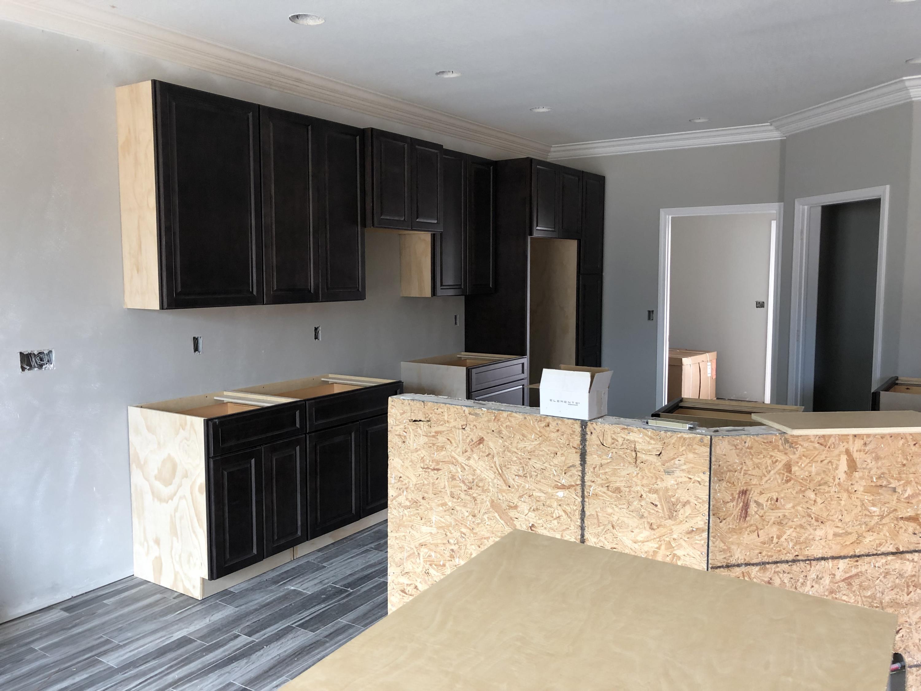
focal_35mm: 28
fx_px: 745
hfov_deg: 63.4
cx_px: 460
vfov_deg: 49.7
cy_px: 346
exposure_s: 1/20
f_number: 1.8
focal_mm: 3.99
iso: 40
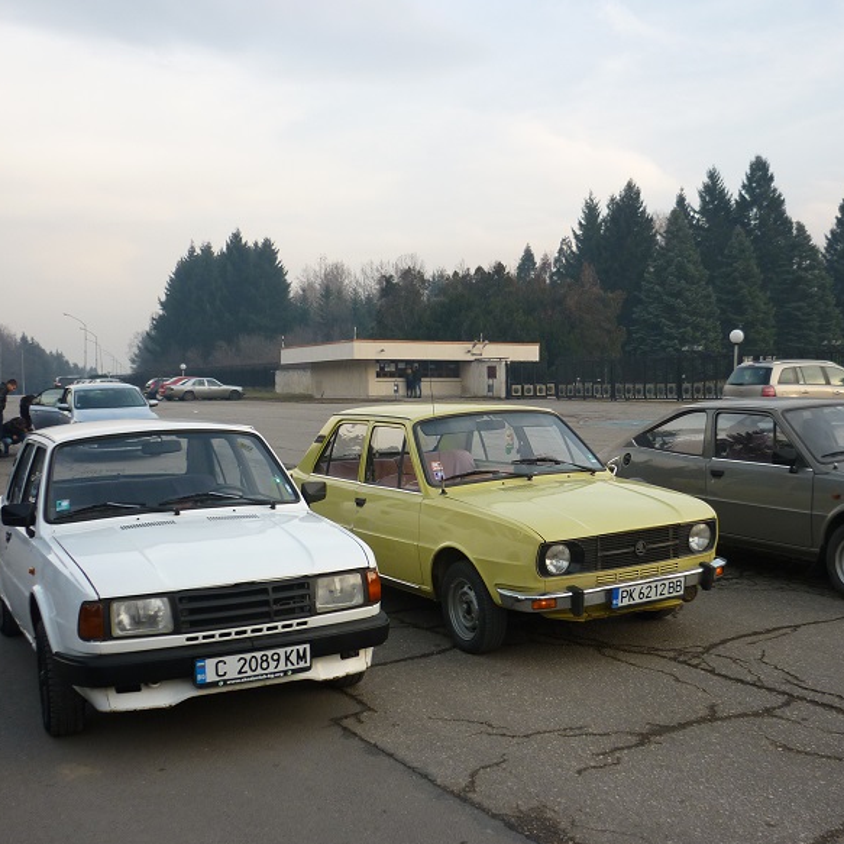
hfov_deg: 41.5
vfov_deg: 41.9
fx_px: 1103
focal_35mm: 40
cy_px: 420
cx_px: 537
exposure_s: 1/200
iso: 80
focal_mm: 5.5
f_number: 2.8
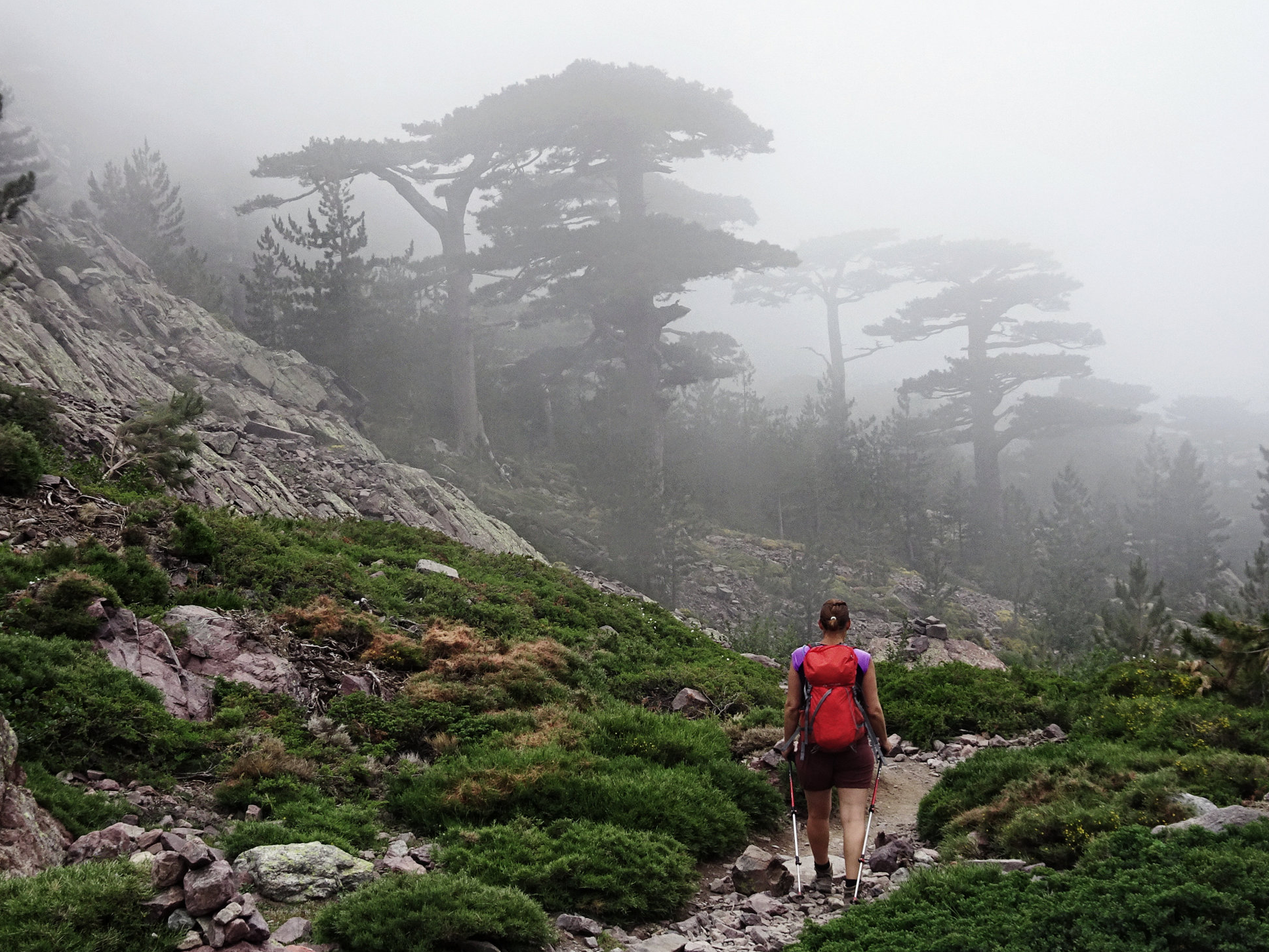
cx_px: 618
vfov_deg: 23.6
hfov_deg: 31.2
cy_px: 537
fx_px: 2273
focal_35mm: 62
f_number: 4.5
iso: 80
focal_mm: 8.5
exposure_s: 1/100
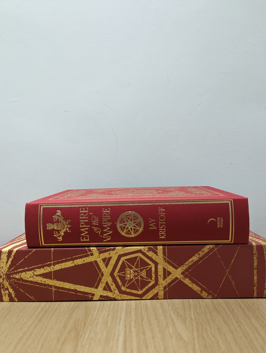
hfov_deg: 56.9
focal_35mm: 24
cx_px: 133
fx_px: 245
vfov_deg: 71.5
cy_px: 176
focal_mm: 6.81
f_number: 1.85
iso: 309
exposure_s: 1/106
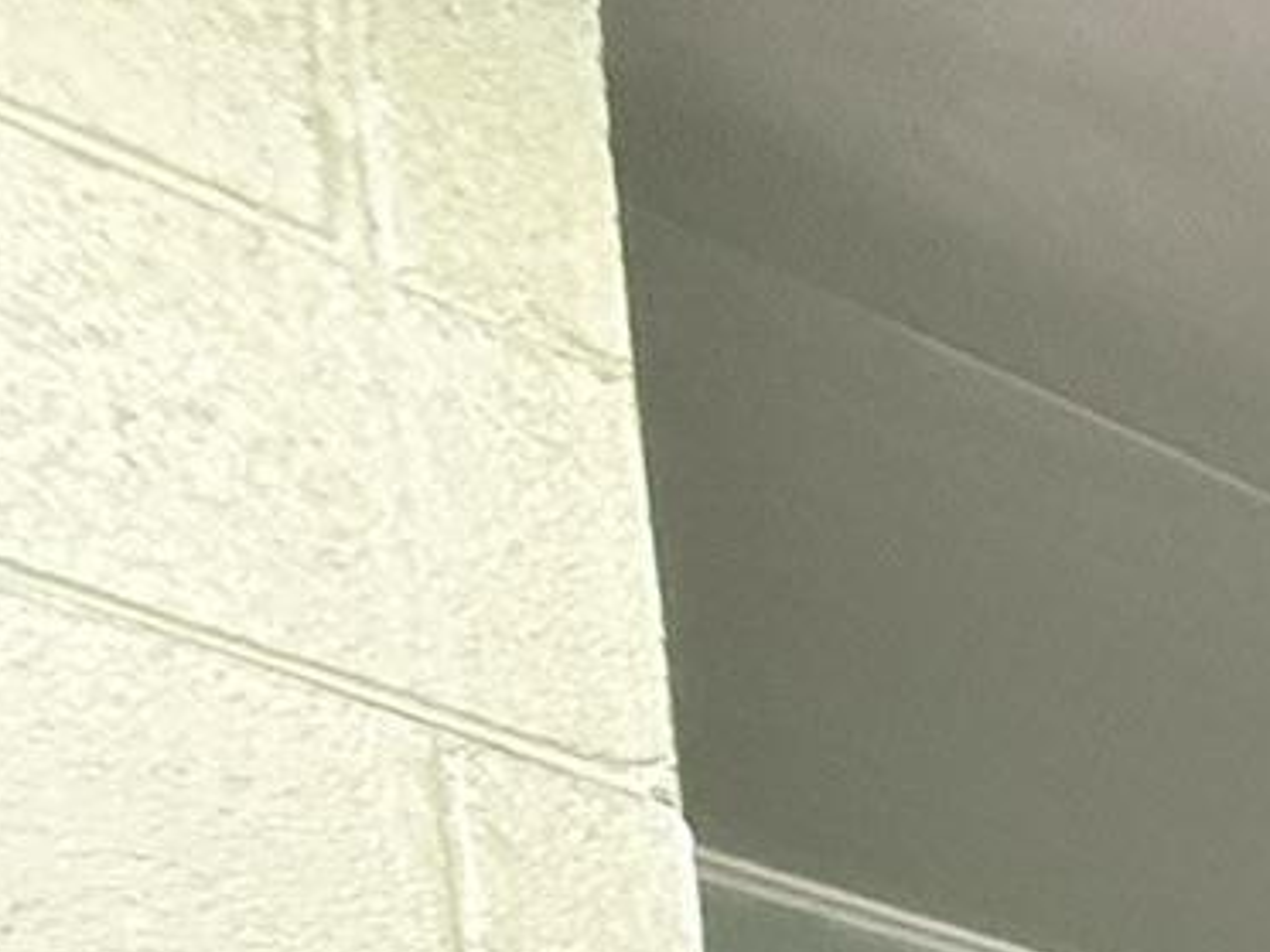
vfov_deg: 12.3
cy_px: 2614
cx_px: 3250
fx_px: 2825
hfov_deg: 14.0
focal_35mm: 77
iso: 640
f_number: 2.2
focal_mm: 2.22
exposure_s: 1/60
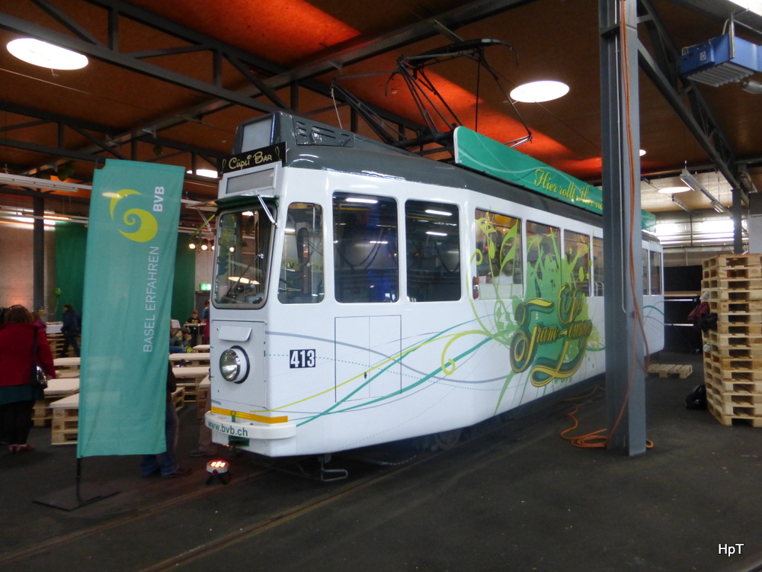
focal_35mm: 25
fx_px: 550
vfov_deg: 54.9
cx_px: 381
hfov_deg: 69.4
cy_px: 286
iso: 400
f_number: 3.3
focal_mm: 4.3
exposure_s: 1/30
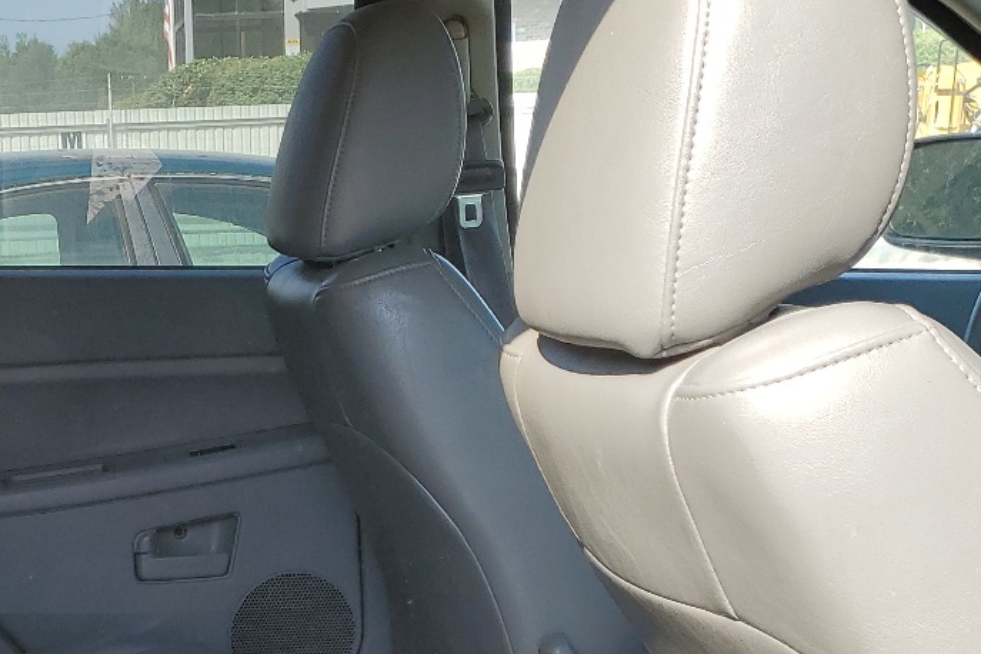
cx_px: 177
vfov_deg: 20.6
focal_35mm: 63
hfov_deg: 31.0
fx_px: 1717
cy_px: 718
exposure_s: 1/588
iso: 50
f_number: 1.5
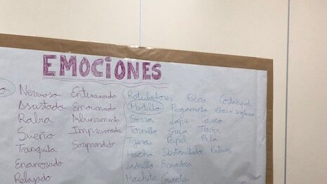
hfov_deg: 47.7
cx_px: 113
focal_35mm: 42
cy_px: 145
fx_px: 364
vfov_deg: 27.8
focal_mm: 3.99
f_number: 1.8
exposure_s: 1/33
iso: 40
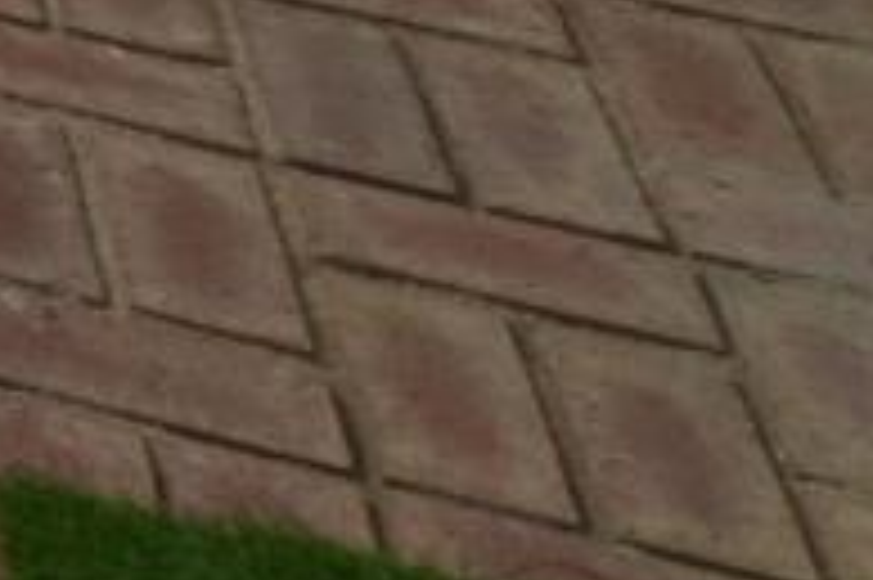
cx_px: -2470
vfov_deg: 7.6
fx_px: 3368
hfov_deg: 8.5
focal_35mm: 139
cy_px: -1574
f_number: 13
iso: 100
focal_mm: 12
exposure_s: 1/200
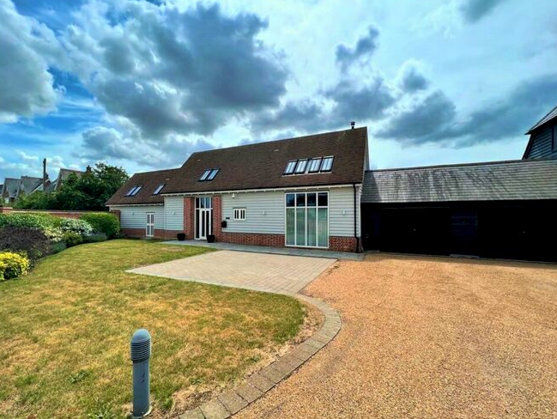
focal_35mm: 14
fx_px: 225
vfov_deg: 85.8
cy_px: 213
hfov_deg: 102.0
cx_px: 269
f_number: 1.8
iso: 32
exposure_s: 1/1468
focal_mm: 1.57
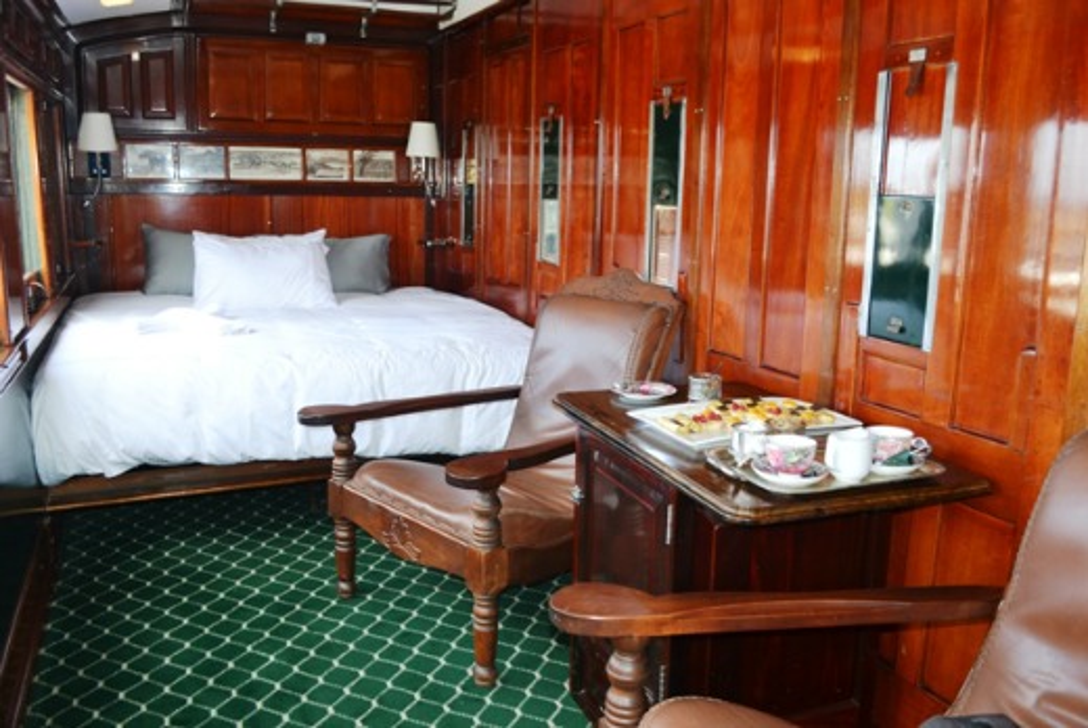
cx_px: 544
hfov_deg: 61.9
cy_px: 364
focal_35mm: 30
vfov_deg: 43.7
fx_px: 908
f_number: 4
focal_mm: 20
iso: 400
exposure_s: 1/60
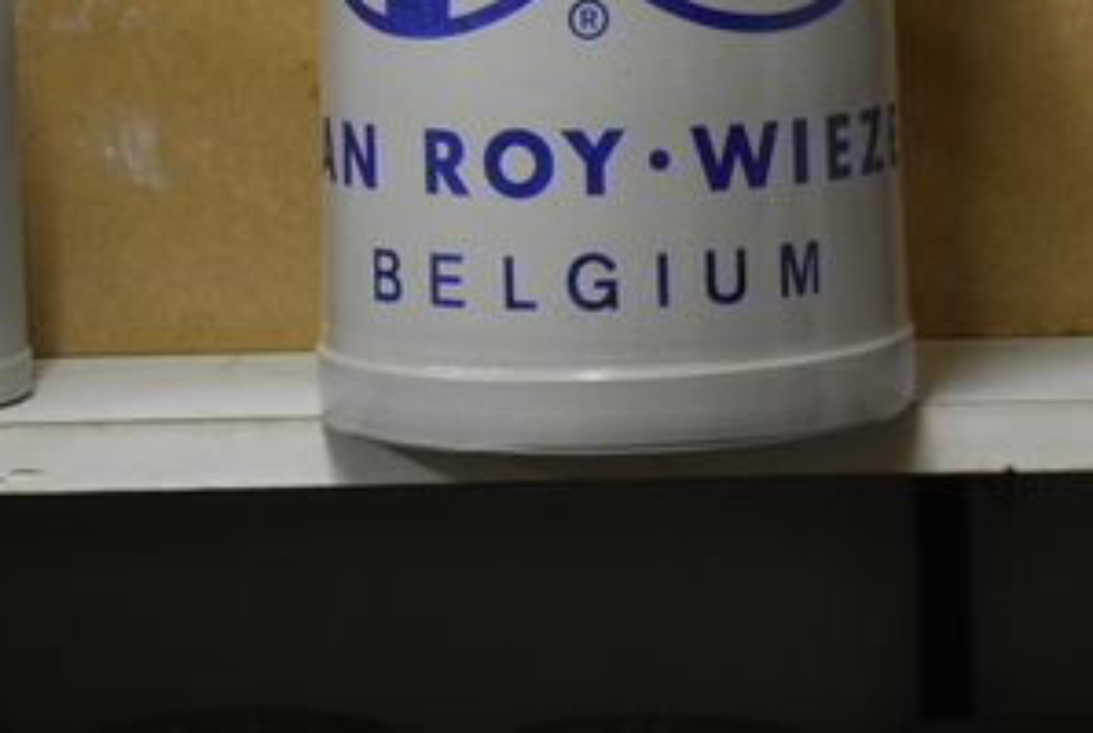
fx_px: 5050
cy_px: 62
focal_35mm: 166
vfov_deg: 8.3
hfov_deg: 12.3
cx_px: 704
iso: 400
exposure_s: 1/8
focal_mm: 55
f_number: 5.6
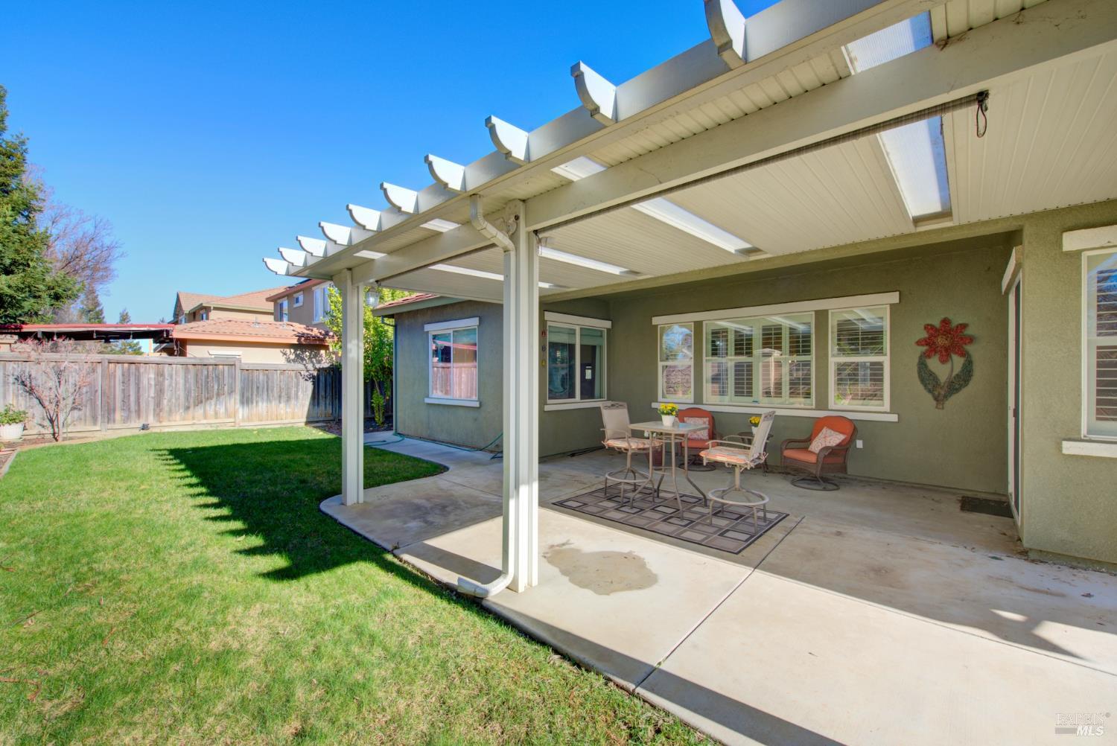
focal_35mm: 14
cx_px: 558
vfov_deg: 81.3
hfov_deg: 104.2
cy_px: 373
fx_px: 435
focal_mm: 14
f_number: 14
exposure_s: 1/30
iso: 100
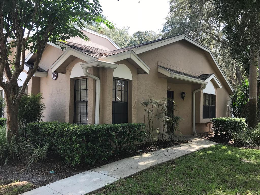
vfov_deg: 49.7
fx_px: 210
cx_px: 130
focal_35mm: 28
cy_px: 98
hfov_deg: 63.4
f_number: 1.8
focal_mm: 3.99
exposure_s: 1/324
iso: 20
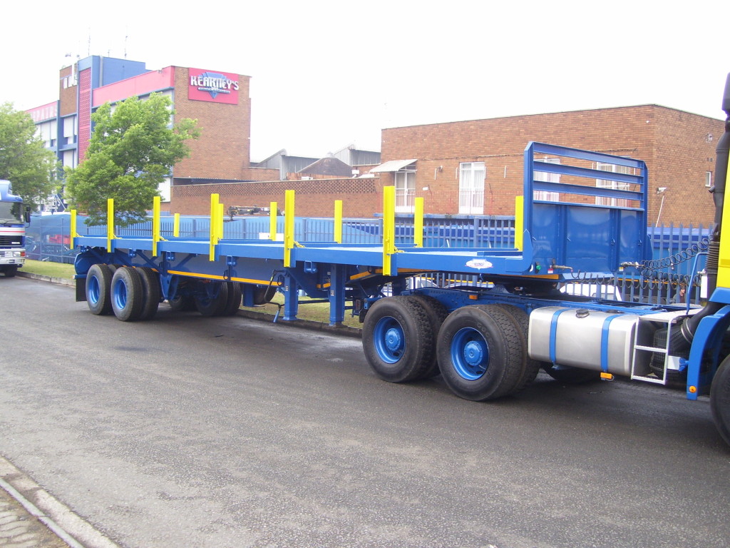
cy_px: 274
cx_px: 365
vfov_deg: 38.7
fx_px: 780
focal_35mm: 37
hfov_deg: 50.1
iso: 80
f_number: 2.7
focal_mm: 6
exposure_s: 1/45
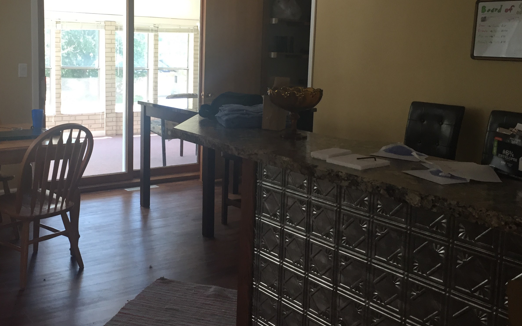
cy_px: 114
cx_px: 204
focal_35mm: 42
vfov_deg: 30.4
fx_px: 597
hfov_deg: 46.9
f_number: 2.2
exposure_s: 1/30
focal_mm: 4.15
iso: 32
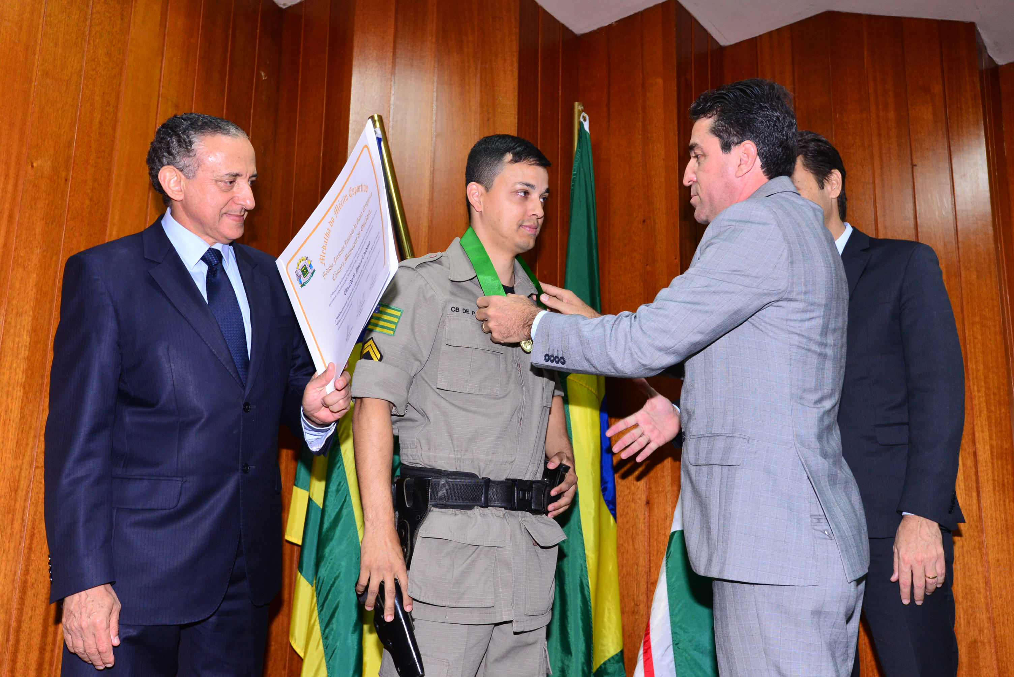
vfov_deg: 37.9
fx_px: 986
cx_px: 507
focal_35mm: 35
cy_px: 338
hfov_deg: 54.4
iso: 1600
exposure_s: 1/125
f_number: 5.6
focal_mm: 35
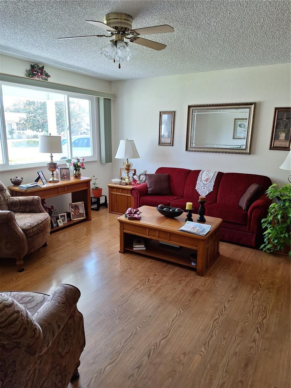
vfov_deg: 73.9
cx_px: 146
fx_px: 258
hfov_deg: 58.9
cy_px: 194
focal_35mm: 23
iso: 40
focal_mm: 5.54
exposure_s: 1/60
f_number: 1.8
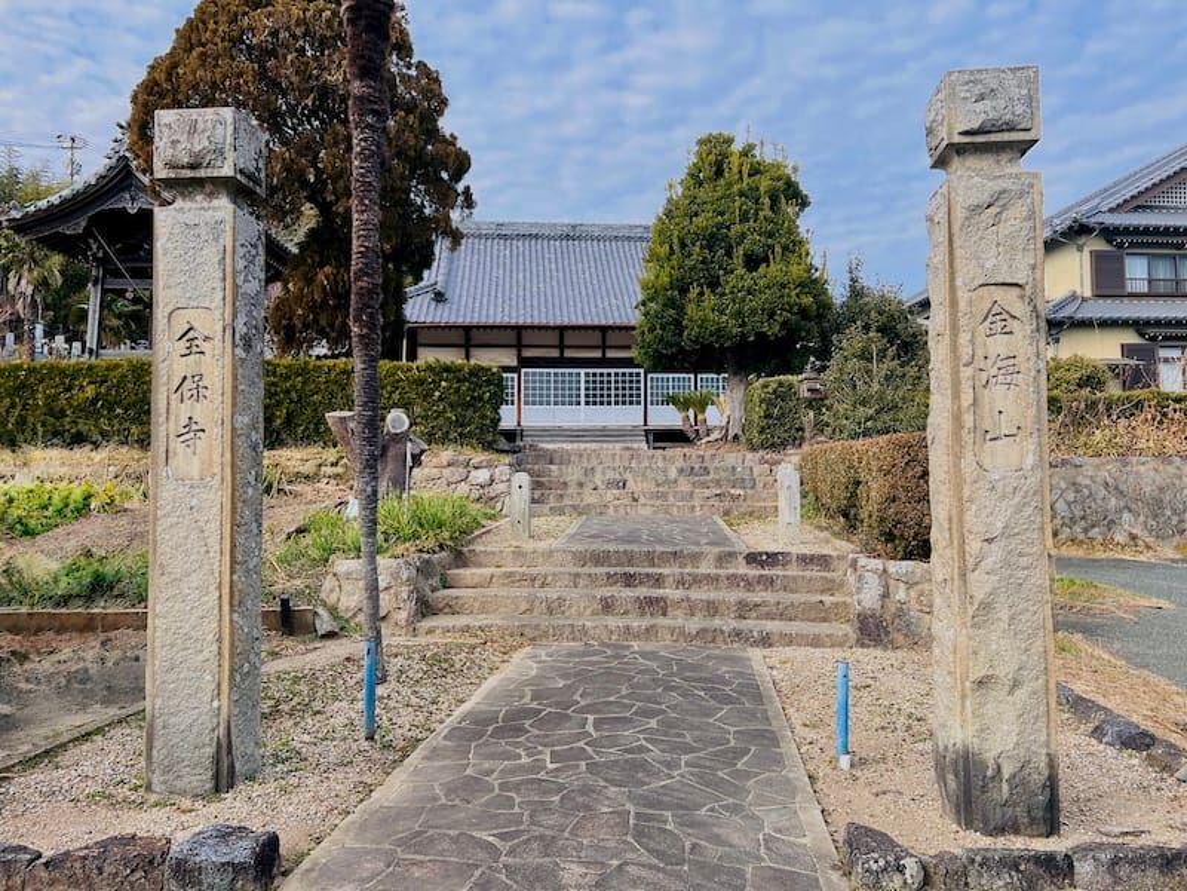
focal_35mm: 26
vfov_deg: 53.1
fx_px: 892
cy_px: 446
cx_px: 594
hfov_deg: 67.3
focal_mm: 5.7
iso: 50
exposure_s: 1/1838
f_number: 1.5
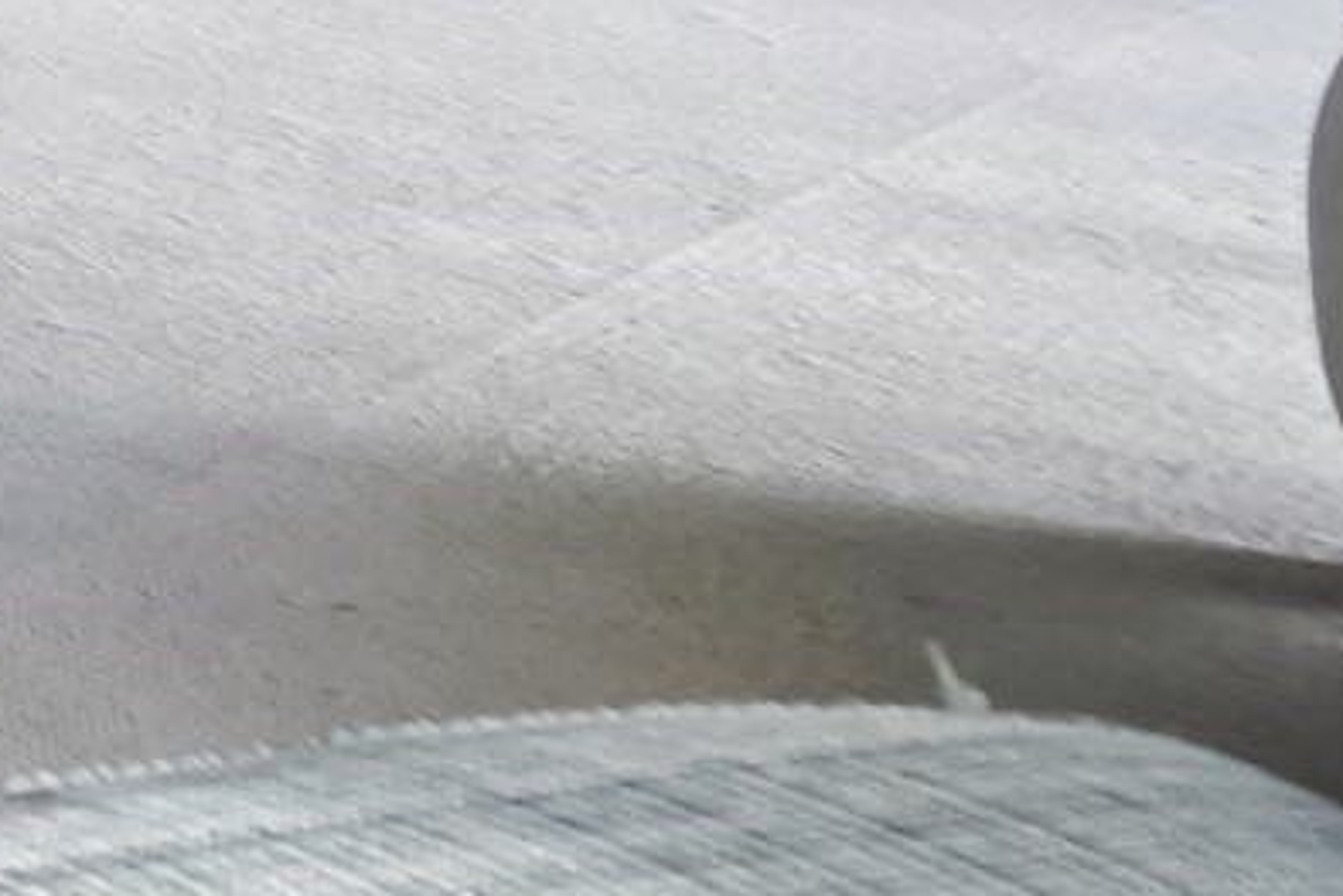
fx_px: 2911
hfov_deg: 15.5
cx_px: -1796
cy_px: -945
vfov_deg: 14.3
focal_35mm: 78
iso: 500
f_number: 4
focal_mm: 10
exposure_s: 1/25
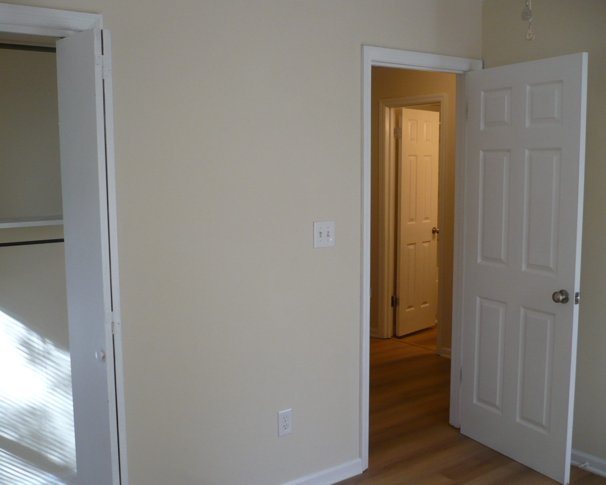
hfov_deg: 49.1
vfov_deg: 40.1
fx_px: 664
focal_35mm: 37
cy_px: 244
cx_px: 301
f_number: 2.8
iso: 100
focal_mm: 5.8
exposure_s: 1/50
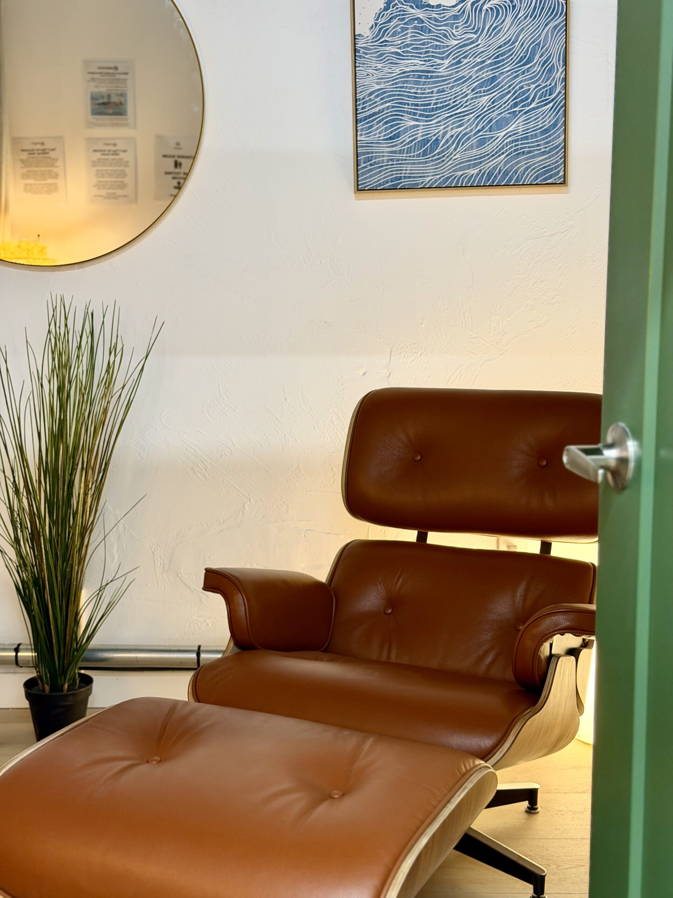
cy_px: 449
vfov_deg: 39.7
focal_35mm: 48
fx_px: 1244
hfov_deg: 30.3
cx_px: 336
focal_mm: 6.76
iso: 200
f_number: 1.78
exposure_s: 1/40
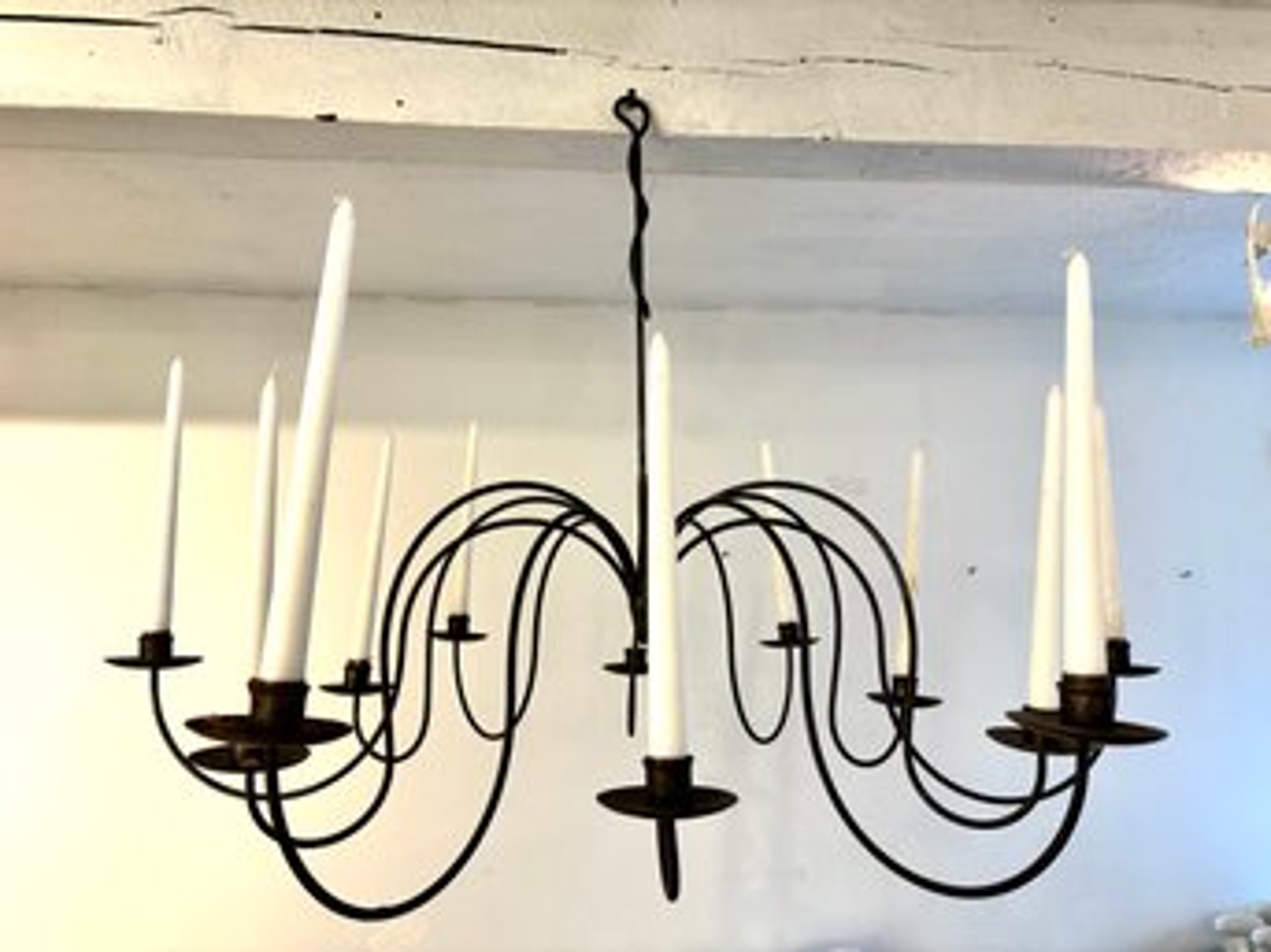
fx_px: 954
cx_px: 636
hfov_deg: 67.3
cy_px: 476
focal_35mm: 26
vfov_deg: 53.0
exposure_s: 1/60
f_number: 1.6
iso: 80
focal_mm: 5.96
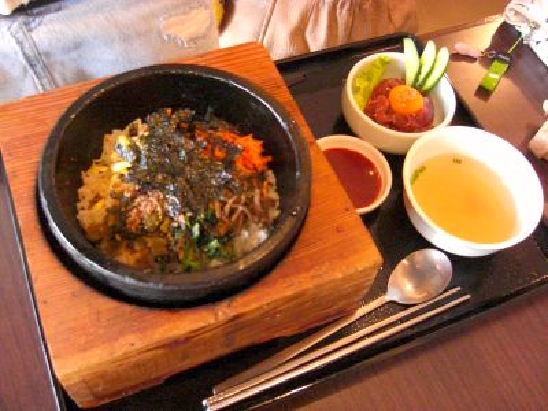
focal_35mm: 38
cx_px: 274
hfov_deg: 49.0
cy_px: 206
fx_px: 602
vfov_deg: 37.7
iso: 800
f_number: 2.8
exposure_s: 1/80
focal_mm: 7.9
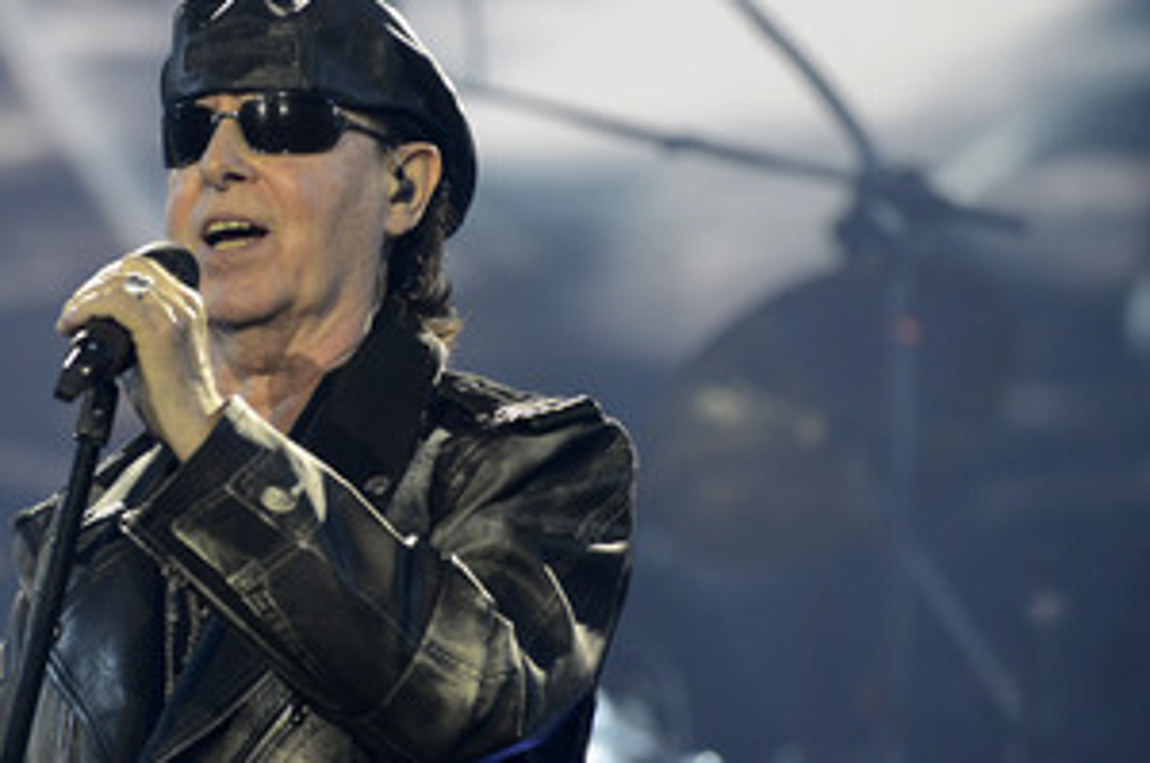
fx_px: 9600
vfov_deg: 4.6
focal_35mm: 301
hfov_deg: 6.8
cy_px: 452
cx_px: 301
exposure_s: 1/800
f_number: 4.5
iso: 1250
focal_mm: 200
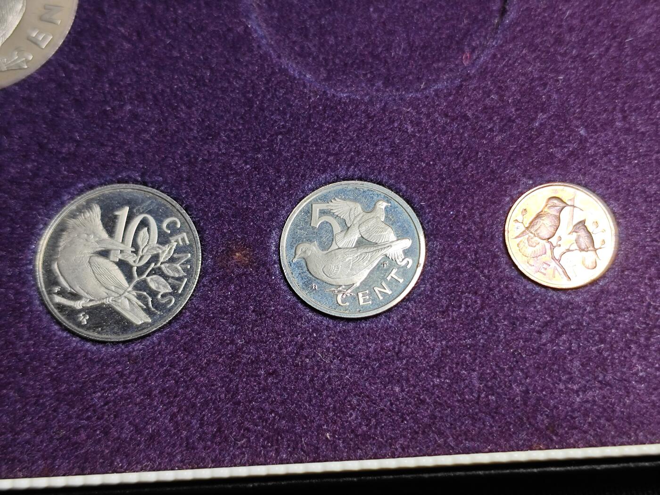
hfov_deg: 38.9
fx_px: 934
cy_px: 248
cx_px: 330
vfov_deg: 29.7
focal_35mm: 49
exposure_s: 1/62.2
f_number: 1.6
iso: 80
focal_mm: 5.84
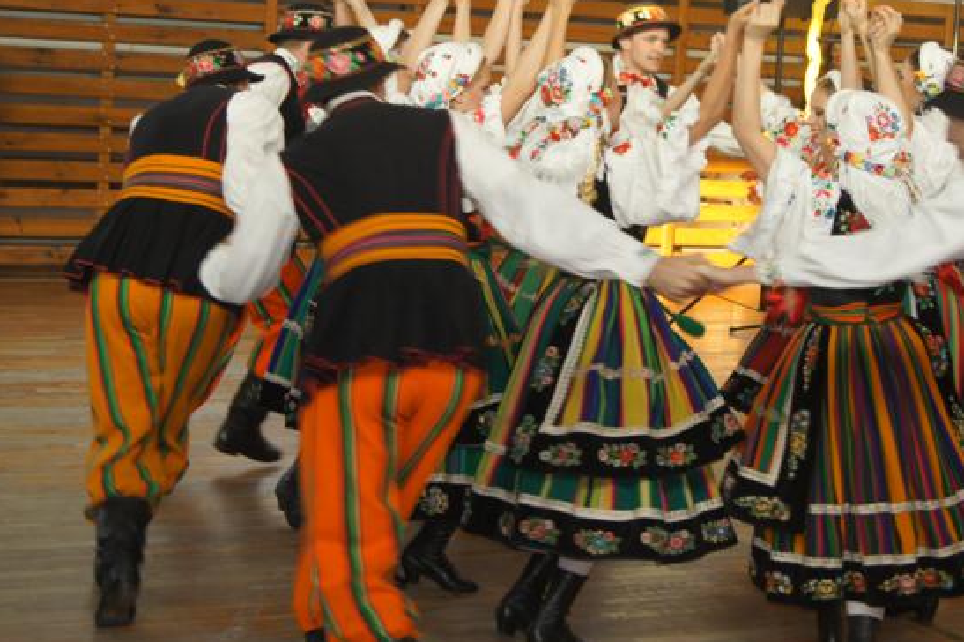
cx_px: 643
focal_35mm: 77
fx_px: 2053
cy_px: 261
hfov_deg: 26.3
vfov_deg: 17.7
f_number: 5
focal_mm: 35
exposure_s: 1/100
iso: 800
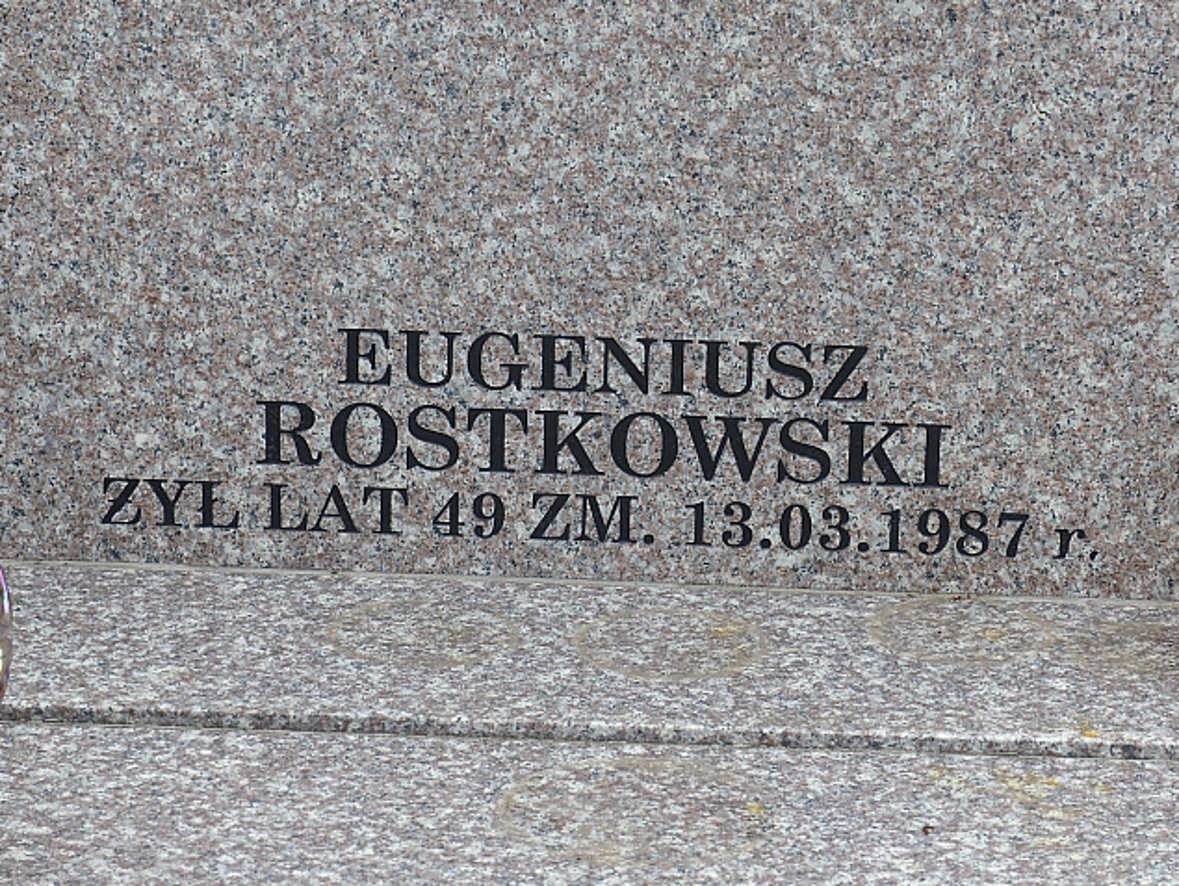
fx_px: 4805
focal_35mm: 141
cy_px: 444
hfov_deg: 14.0
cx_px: 592
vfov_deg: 10.5
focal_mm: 25.2
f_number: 4
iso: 100
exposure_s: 1/320
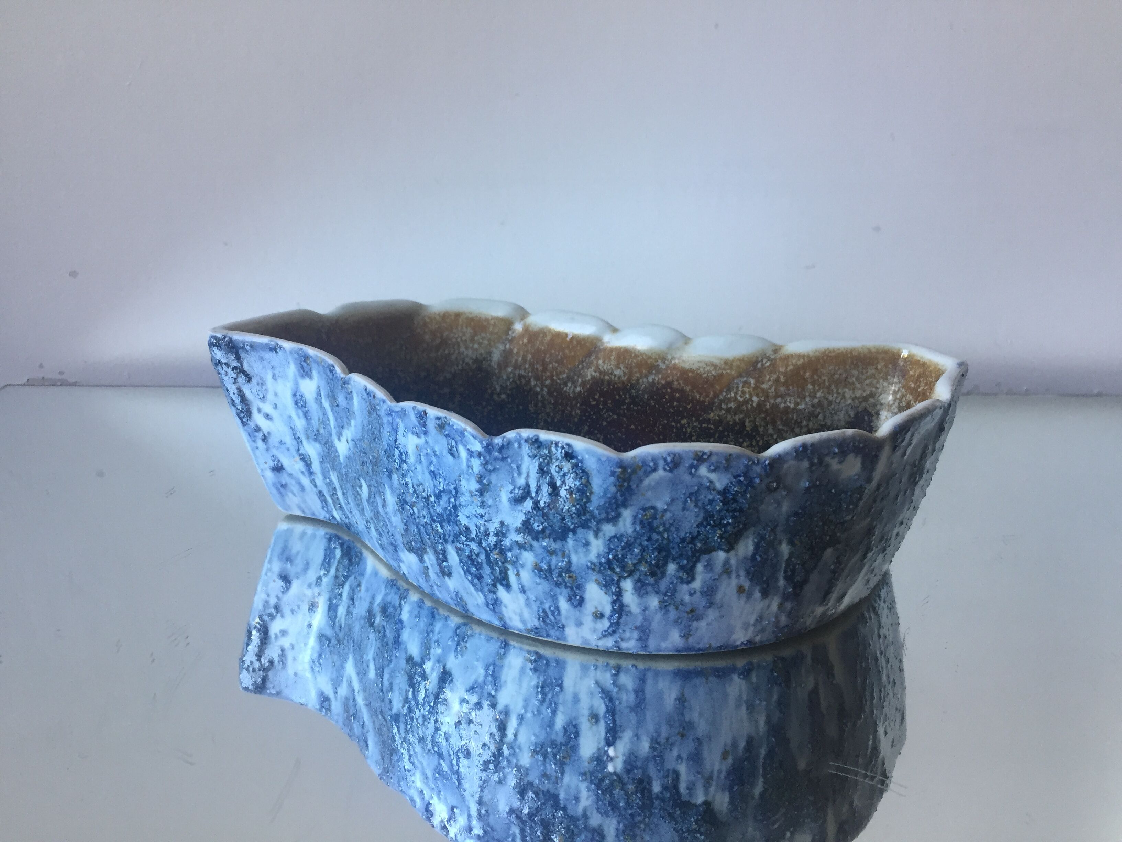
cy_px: 421
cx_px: 561
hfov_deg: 61.7
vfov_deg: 48.2
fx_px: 940
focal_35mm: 29
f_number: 2.2
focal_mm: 4.15
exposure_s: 1/33
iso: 50
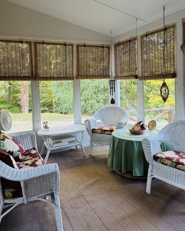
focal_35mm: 29
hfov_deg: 50.0
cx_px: 93
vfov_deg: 60.0
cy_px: 93
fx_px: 198
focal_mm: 6.76
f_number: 1.78
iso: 200
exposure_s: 1/60
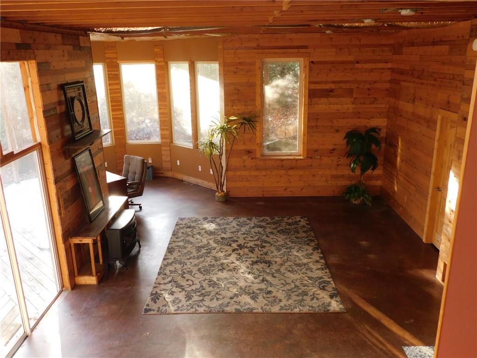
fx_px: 413
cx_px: 238
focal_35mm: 30
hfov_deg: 60.0
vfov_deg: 46.8
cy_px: 179
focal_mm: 5.3
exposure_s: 1/30
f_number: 3.2
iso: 200
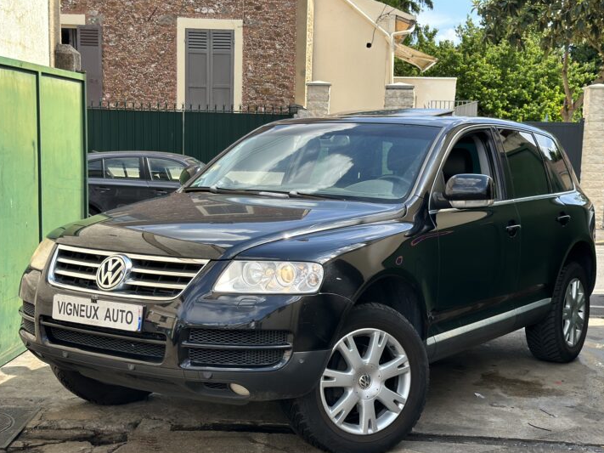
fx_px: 942
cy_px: 252
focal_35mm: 54
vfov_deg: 27.0
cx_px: 303
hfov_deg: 35.5
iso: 64
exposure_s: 1/1157
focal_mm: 6.86
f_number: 1.78
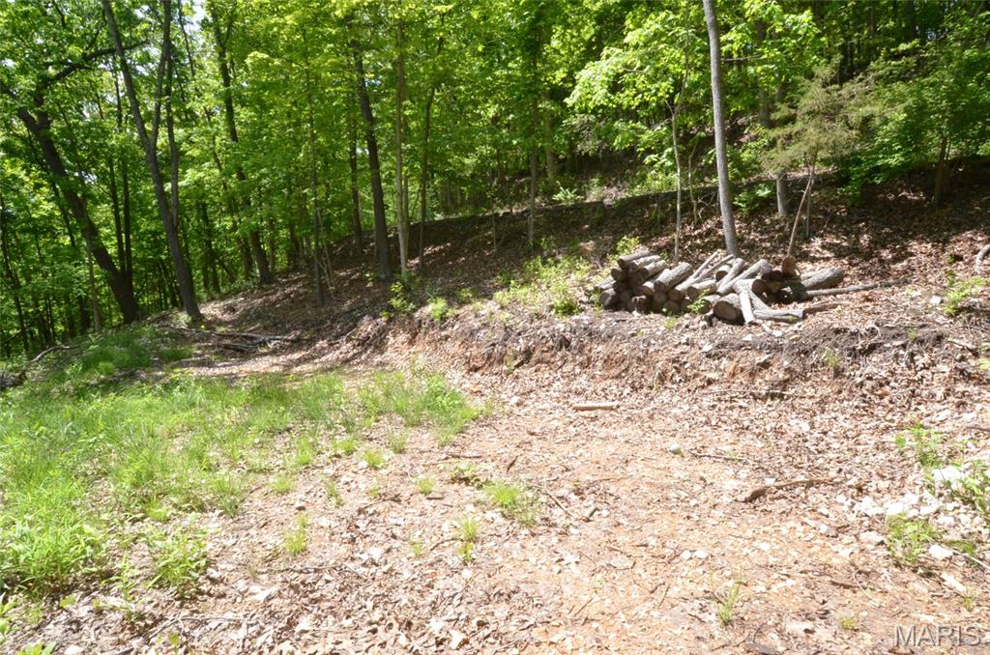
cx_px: 495
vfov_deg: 63.0
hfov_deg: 85.5
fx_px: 535
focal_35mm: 20
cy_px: 328
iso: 2500
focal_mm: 13
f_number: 22
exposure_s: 1/250
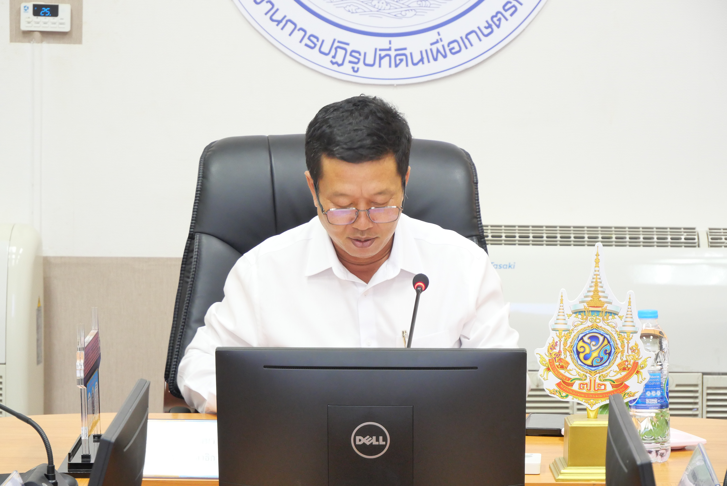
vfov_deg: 11.1
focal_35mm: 124
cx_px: 364
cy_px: 243
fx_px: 2506
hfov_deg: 16.5
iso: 1600
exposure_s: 1/13
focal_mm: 60
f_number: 5.6
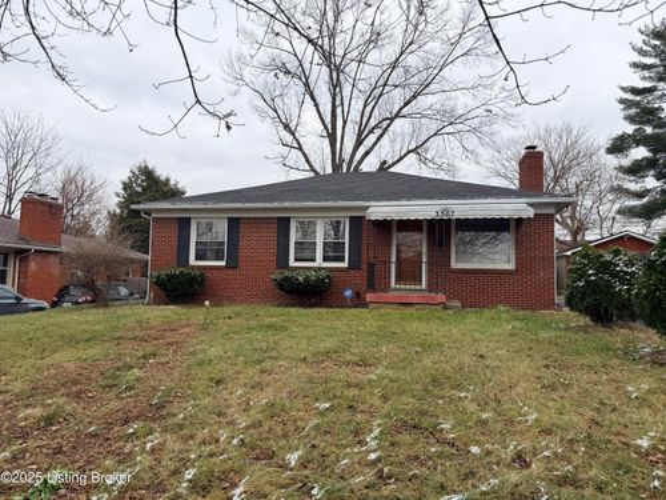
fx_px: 462
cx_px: 333
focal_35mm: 24
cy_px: 250
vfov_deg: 56.8
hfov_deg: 71.6
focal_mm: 6.76
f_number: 1.78
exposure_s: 1/2000
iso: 80
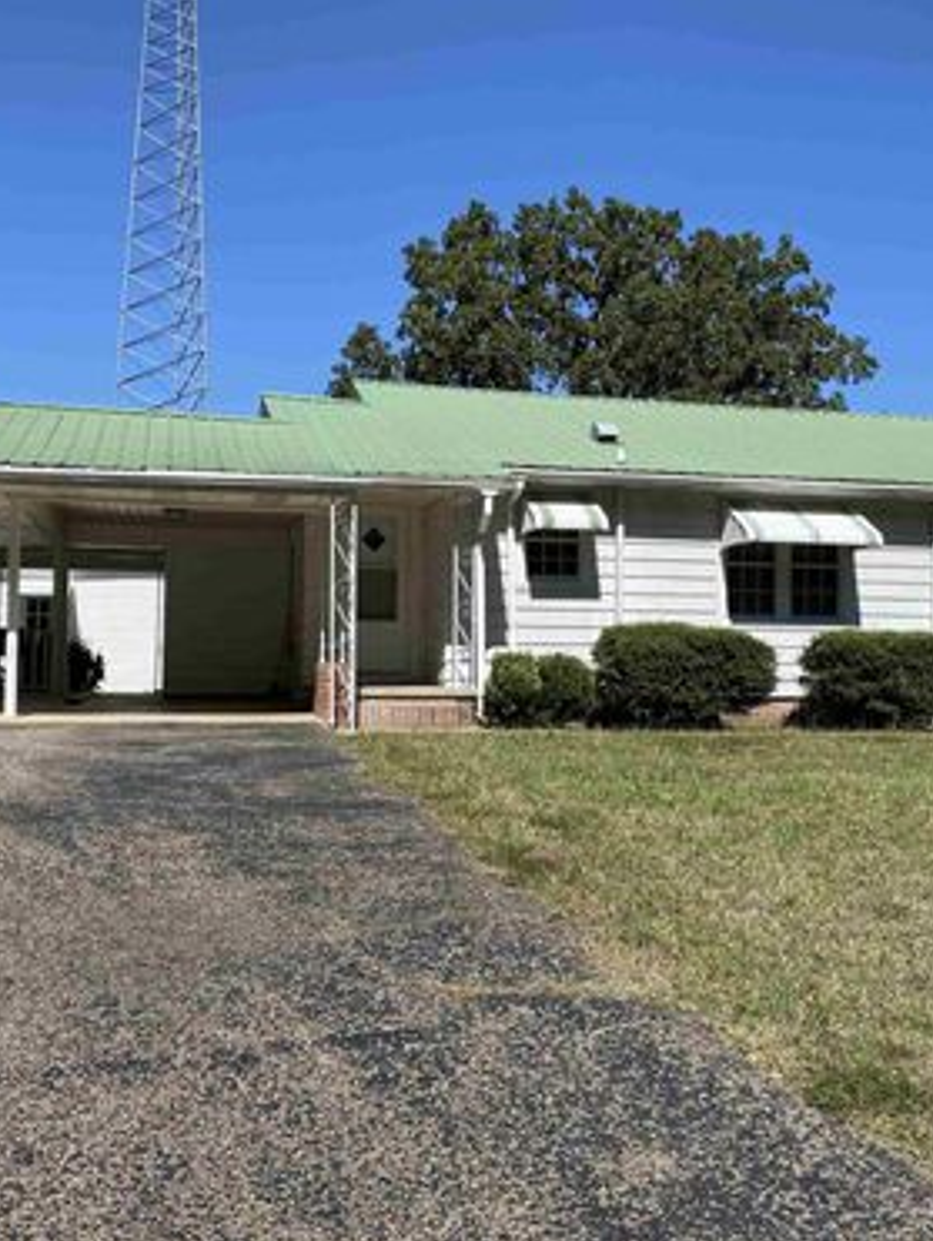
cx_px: 525
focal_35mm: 35
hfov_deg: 40.7
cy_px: 620
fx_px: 1256
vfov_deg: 52.6
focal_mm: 4.25
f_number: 1.8
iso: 32
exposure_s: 1/2688
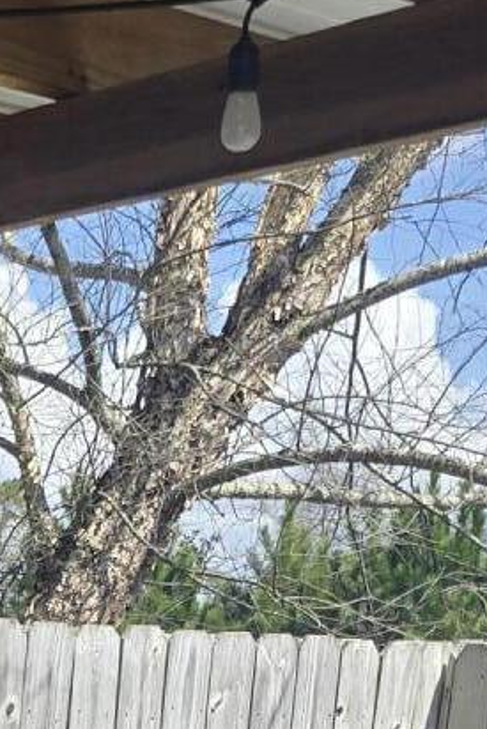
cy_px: 1474
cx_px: -264
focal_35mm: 116
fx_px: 2352
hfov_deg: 11.3
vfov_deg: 14.5
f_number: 1.7
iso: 12
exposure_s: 1/560
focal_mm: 6.3
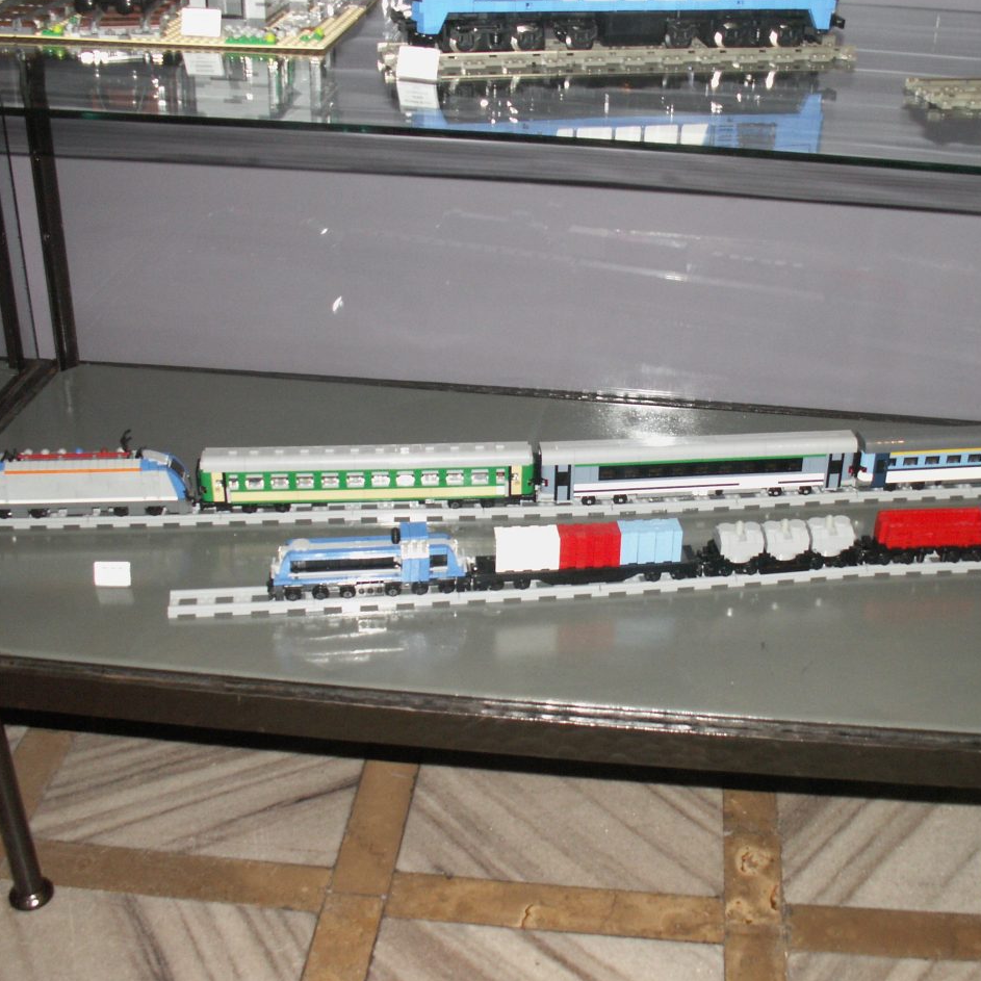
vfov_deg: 40.0
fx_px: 1347
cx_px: 592
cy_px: 486
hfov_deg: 39.8
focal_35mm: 42
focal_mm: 5.86
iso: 160
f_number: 2.8
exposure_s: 1/60
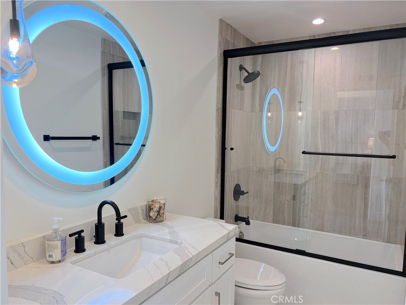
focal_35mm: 26
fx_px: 305
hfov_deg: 67.3
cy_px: 152
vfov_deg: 53.1
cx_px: 203
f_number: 1.5
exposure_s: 1/131
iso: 64
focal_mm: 5.7
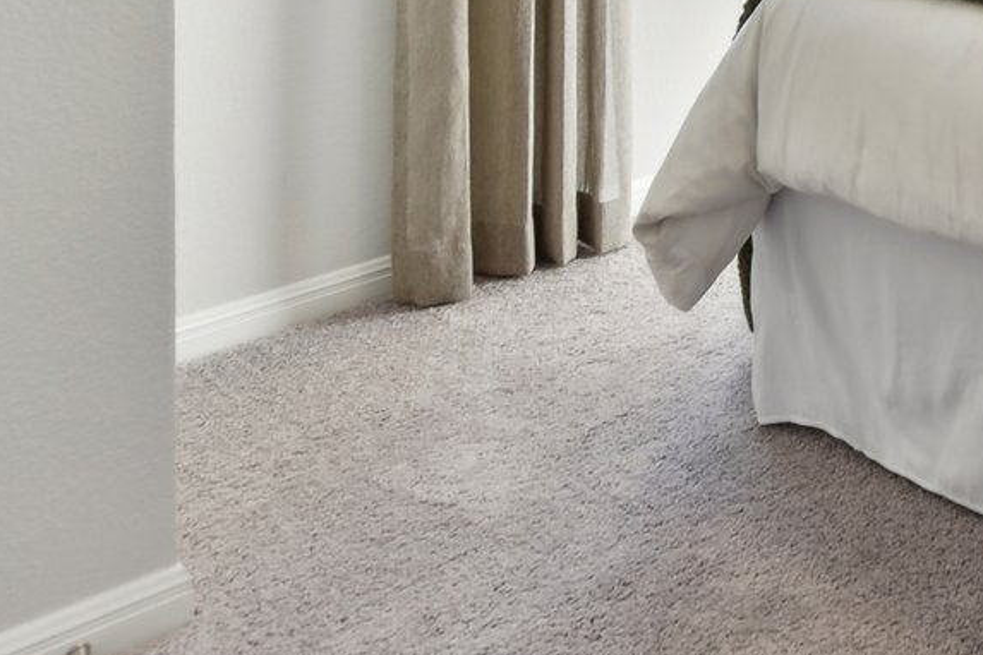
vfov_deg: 22.9
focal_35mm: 50
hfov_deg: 29.4
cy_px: -274
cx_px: 1366
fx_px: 1365
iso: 100
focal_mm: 14
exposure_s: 1/20
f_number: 8
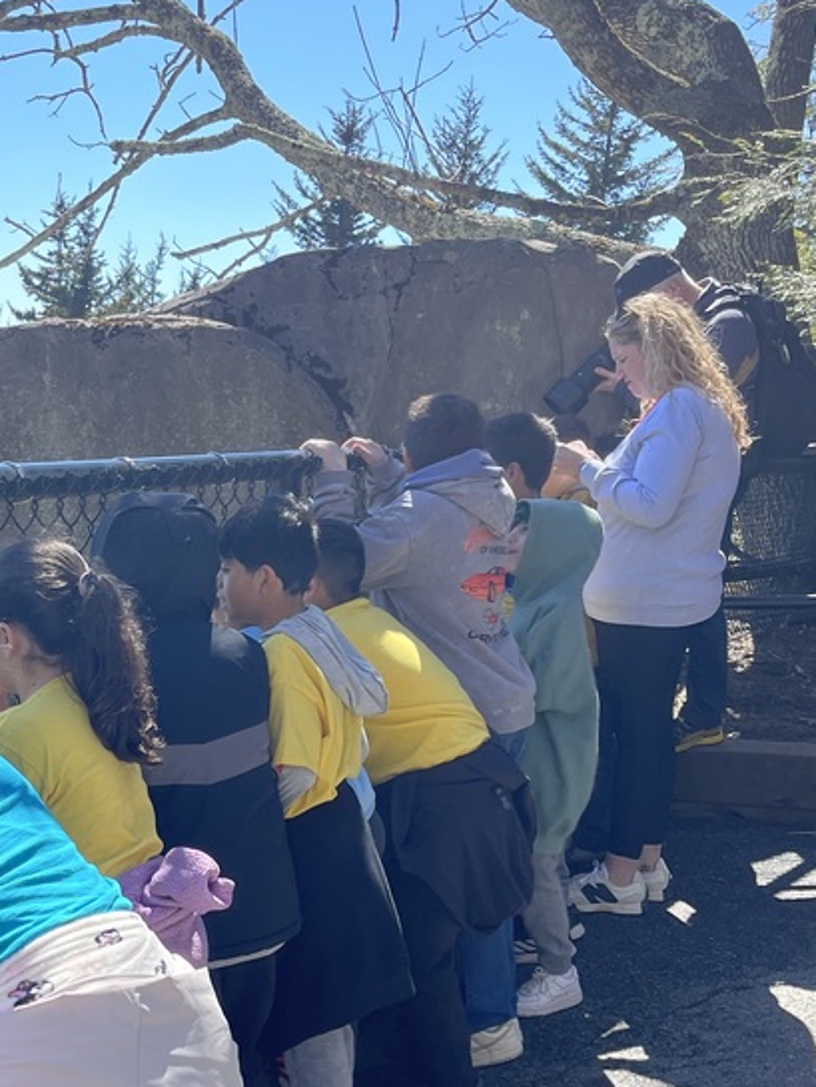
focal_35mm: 47
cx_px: 126
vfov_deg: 40.1
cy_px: 696
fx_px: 1477
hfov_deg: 29.9
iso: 32
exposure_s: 1/1266
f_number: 1.6
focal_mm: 5.1
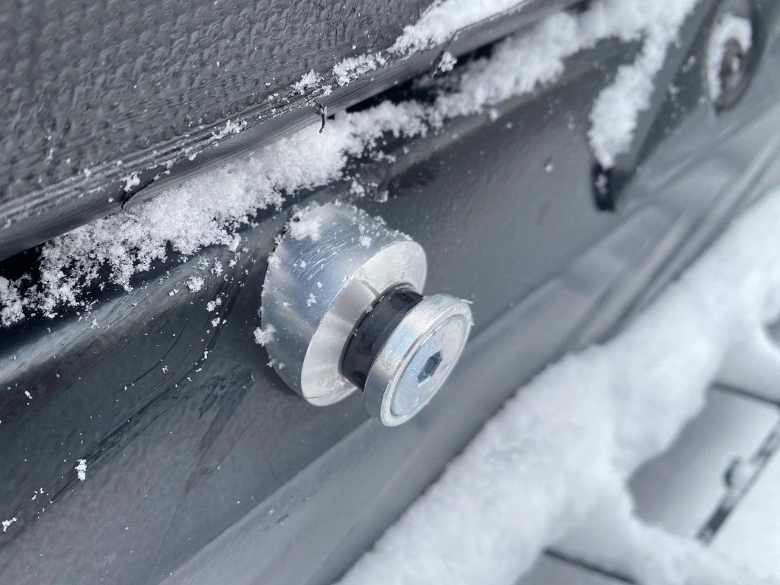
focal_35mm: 32
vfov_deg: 44.1
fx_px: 721
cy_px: 316
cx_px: 291
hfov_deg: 56.1
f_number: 1.8
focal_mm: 4.25
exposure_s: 1/121
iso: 50
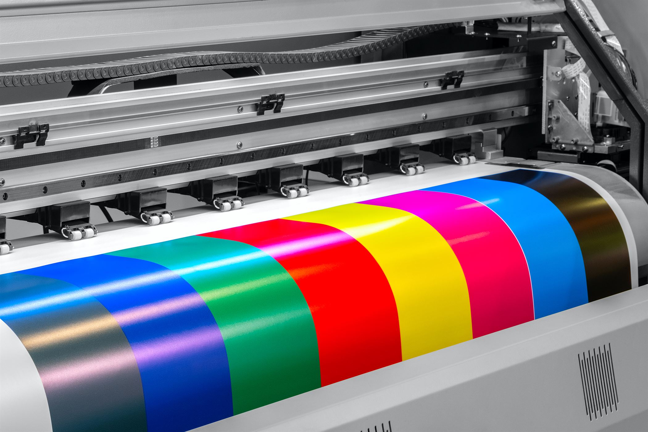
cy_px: 216
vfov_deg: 11.4
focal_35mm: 120
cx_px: 324
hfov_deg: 17.1
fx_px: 2160
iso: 800
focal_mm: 80
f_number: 18
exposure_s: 1/1.43
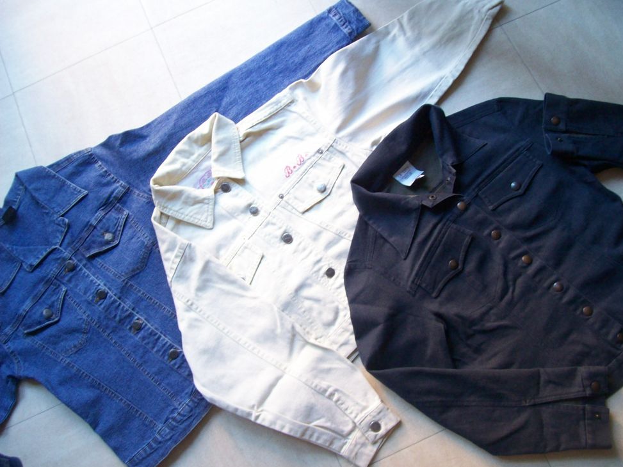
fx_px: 666
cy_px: 230
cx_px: 310
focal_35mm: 37
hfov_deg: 50.1
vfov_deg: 38.7
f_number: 2.7
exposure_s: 1/17.9
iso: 160
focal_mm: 6
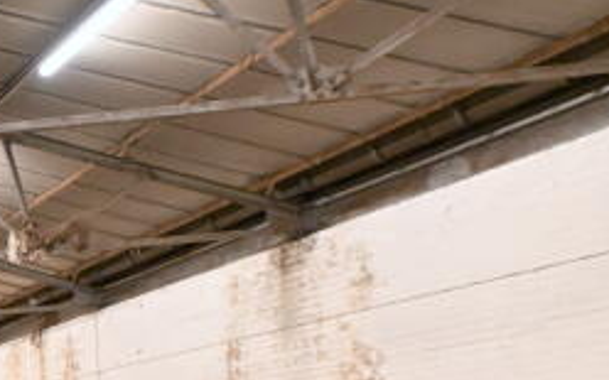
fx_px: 979
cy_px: 538
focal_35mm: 59
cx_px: -587
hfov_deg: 19.8
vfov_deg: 19.6
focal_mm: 14
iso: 2500
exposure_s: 1/60
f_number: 5
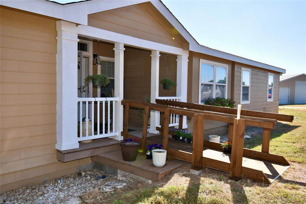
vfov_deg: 43.6
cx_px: 153
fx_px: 255
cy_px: 102
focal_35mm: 30
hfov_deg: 61.9
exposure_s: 1/200
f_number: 7.1
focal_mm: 20
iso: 100
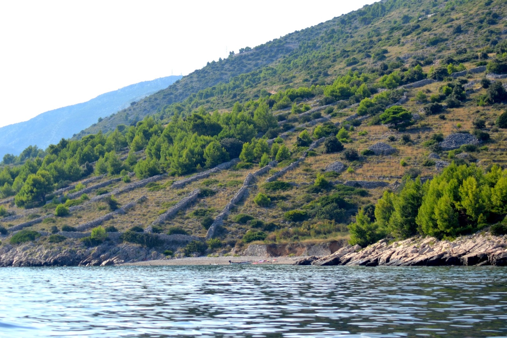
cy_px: 169
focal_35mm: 105
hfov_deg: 19.5
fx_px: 1479
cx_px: 254
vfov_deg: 13.0
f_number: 5.6
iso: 125
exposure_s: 1/500
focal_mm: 70
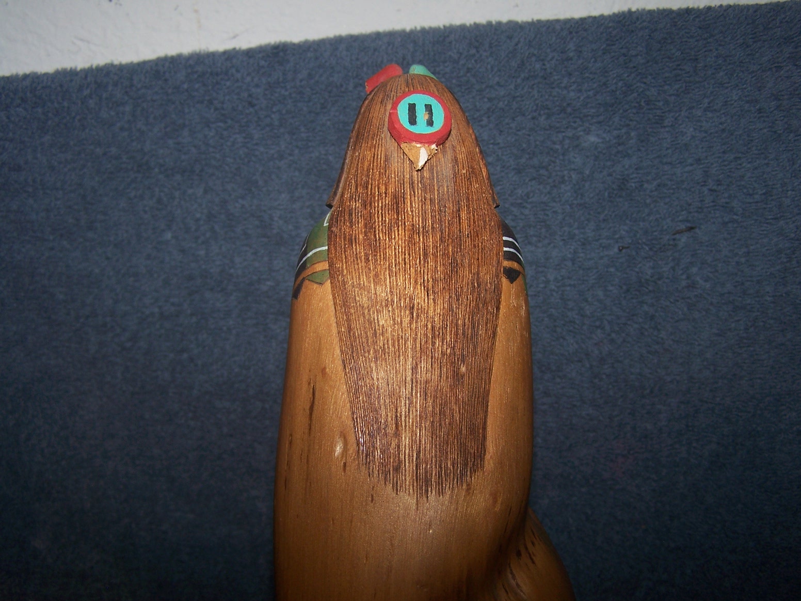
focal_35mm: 38
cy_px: 300
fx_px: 879
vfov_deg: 37.7
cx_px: 400
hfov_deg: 49.0
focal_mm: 6.3
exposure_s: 1/60
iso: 80
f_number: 2.8
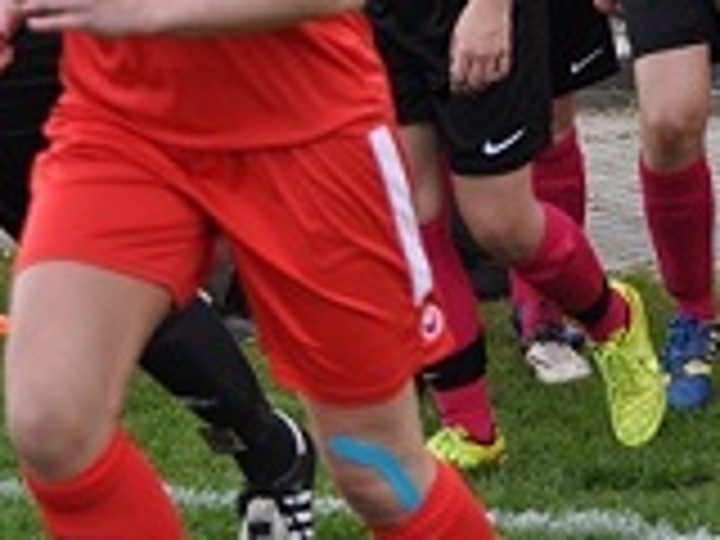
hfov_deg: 7.4
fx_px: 5512
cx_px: 729
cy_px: -22
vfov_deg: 5.6
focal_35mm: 265
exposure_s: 1/1000
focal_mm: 70
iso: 400
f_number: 4.5
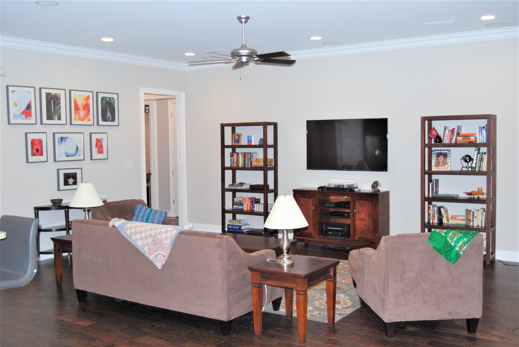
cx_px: 260
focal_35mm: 39
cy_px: 174
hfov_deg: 49.5
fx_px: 563
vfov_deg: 34.3
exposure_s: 1/60
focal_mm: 26
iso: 500
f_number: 4
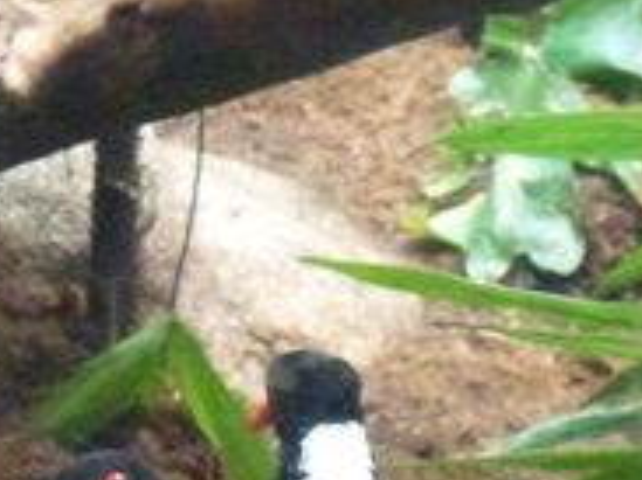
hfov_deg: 2.1
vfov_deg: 1.6
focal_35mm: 930
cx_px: 565
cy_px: 694
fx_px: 17237
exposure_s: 1/30
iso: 1600
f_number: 5.6
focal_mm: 47.7
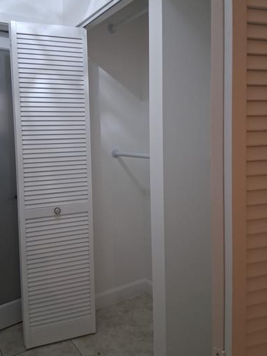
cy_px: 153
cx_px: 124
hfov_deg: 46.8
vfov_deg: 59.7
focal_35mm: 30
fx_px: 309
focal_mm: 3.98
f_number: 1.8
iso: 320
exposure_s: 1/100
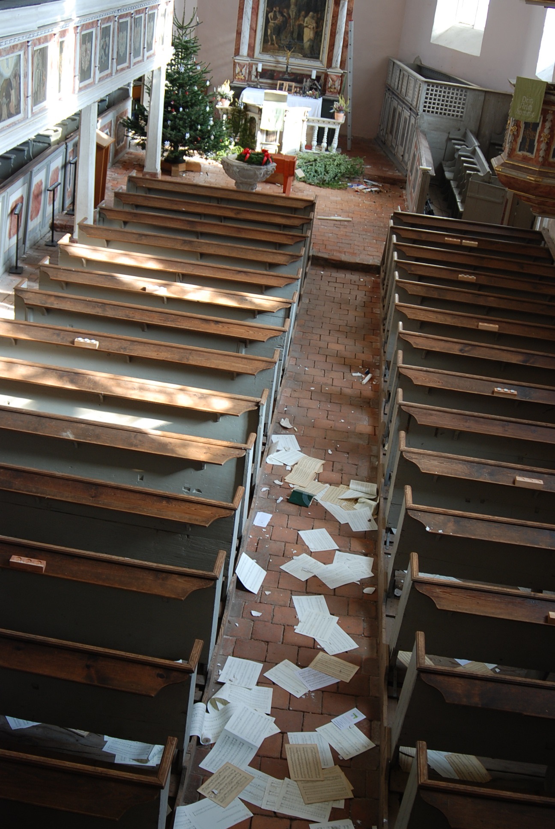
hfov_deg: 32.0
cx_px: 278
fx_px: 968
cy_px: 414
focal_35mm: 42
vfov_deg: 46.3
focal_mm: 28
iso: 200
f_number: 3.5
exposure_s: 1/50
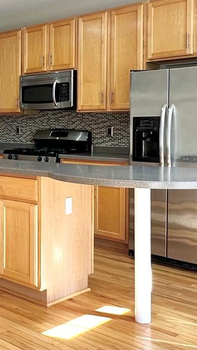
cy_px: 133
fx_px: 465
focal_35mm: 50
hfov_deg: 21.1
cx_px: -76
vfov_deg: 41.1
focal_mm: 2.22
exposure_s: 1/120
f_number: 2.2
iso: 80
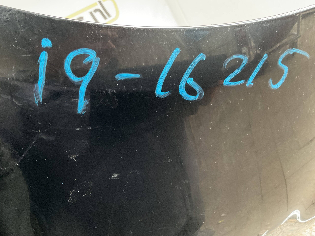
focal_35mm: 29
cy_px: 118
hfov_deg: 61.7
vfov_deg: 48.2
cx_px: 158
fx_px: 264
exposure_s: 1/25
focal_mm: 3
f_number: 1.8
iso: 320
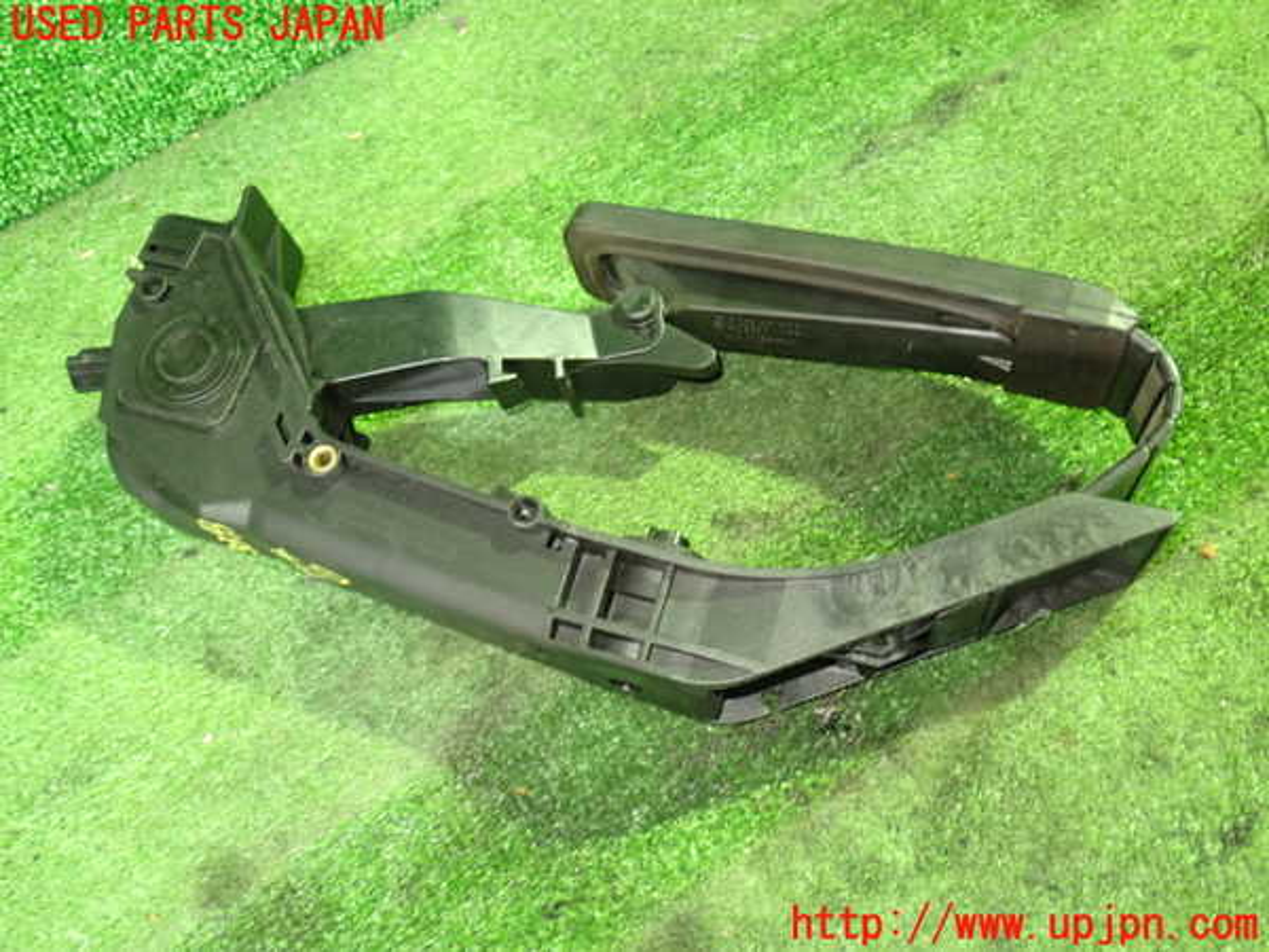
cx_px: 634
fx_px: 1173
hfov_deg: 56.8
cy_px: 476
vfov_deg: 44.2
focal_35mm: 32
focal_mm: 5.79
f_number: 2.4
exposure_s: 1/15
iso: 800
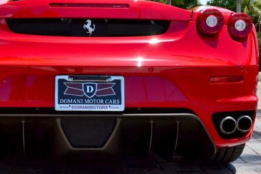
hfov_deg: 39.8
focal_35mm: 49
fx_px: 355
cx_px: 84
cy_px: 56
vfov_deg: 27.3
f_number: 13
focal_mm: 20
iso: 800
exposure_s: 1/640
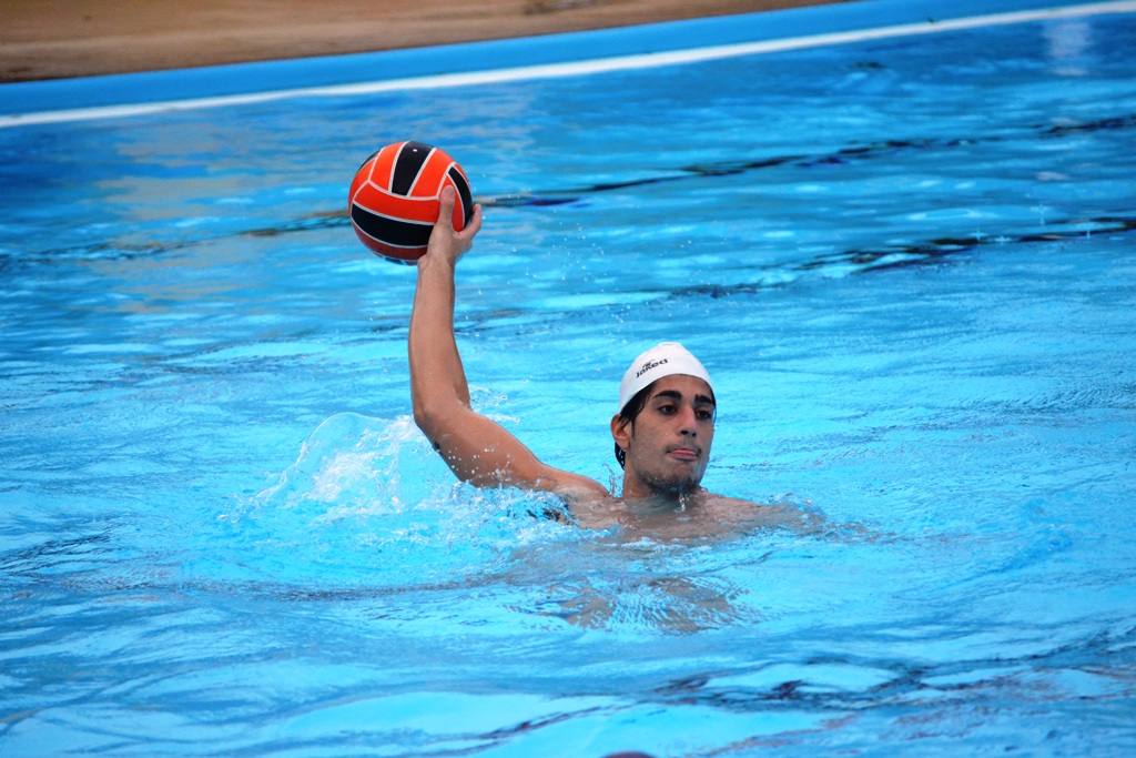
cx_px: 568
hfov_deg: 8.3
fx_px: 7811
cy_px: 379
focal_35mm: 248
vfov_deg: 5.6
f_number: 5.3
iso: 2500
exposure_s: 1/500
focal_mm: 165
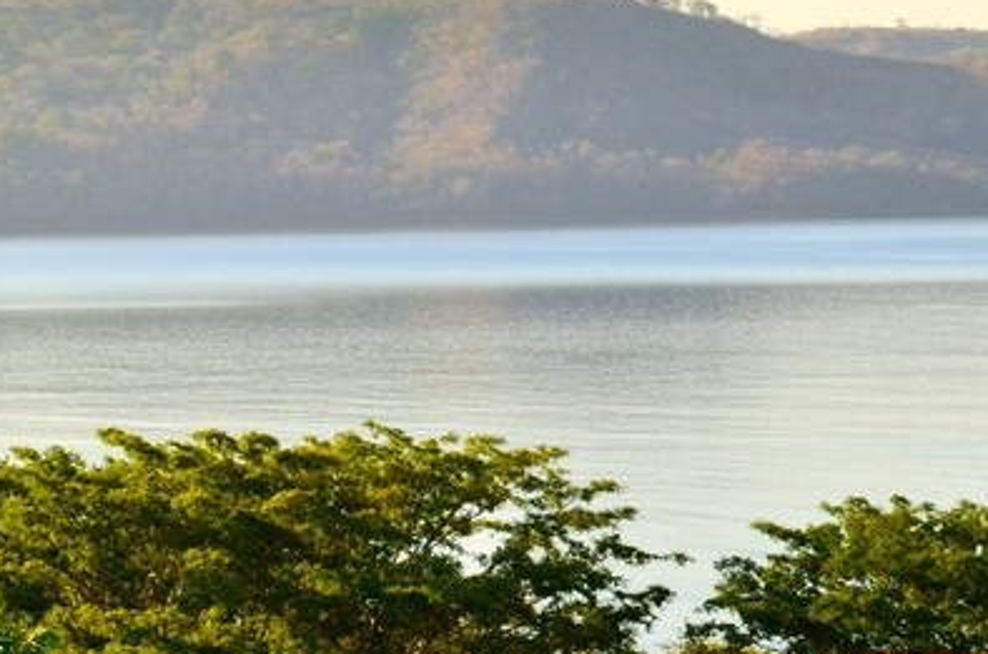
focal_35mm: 209
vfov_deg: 6.5
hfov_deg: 9.8
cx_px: -3
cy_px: 556
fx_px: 5732
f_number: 11
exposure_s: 1/125
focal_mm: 55
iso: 200
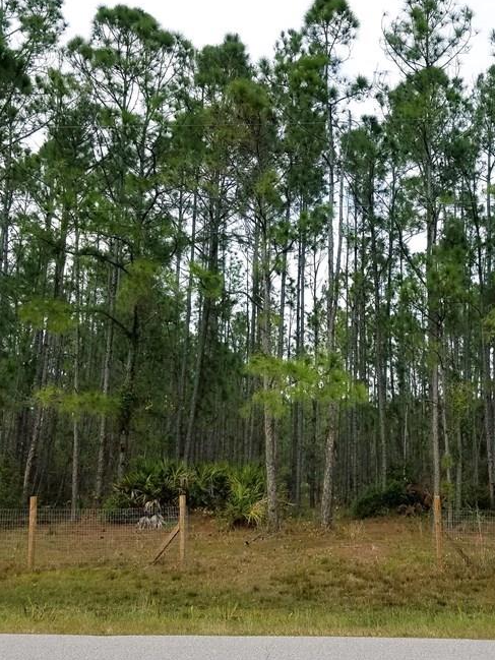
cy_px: 304
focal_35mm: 41
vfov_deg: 45.7
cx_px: 357
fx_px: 781
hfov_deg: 34.6
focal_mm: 4.2
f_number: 1.7
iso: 50
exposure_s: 1/1168
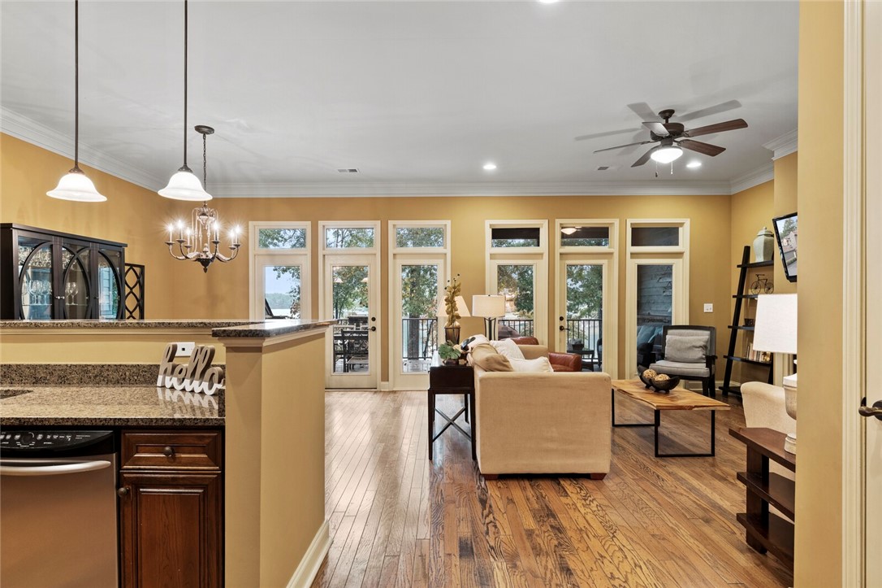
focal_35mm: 18
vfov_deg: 67.3
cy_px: 294
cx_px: 441
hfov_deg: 90.0
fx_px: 441
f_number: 7.1
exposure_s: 1/3
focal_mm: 18
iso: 800
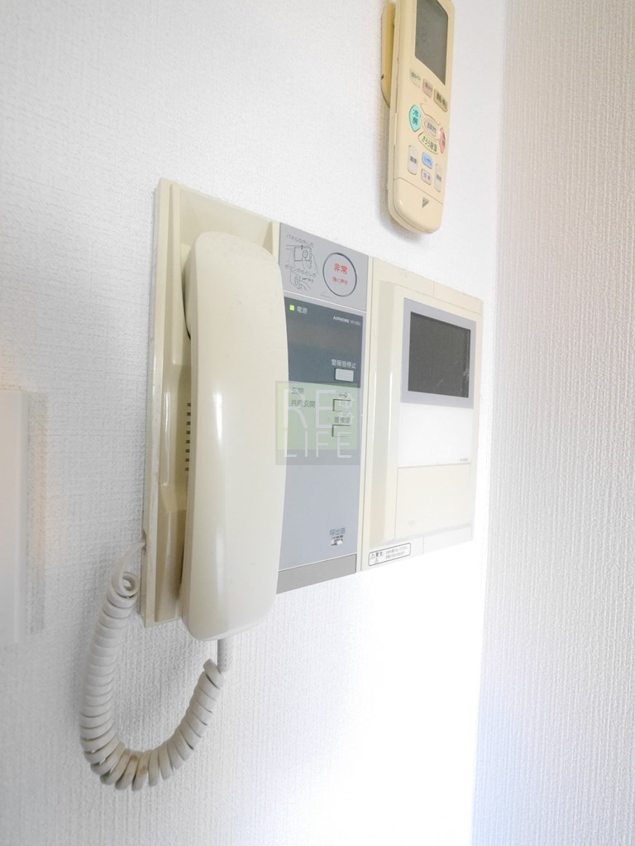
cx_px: 318
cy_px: 423
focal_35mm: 14
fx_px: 342
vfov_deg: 102.1
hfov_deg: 85.7
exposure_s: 1/60
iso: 2500
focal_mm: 7
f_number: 4
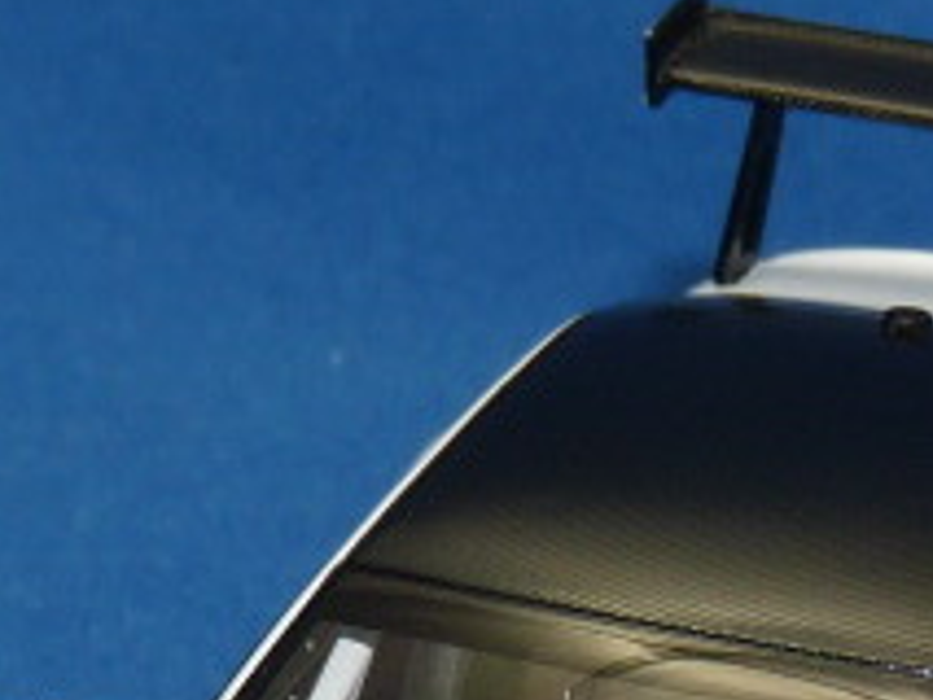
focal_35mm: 300
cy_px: 993
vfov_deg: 4.9
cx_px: 486
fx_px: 8090
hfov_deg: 6.6
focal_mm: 10.1
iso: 100
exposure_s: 1/30
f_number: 4
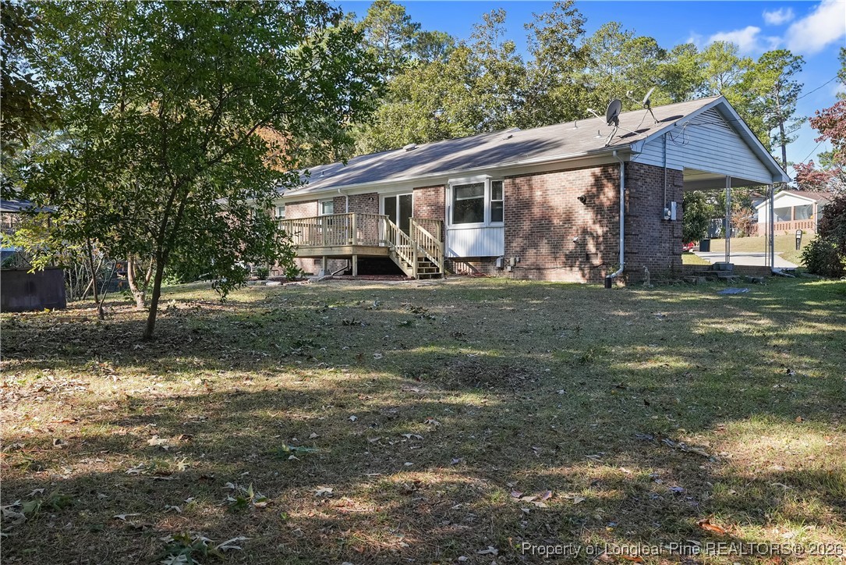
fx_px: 752
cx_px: 423
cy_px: 282
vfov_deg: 41.1
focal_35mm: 32
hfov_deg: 58.7
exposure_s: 1/400
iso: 500
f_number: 5
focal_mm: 32
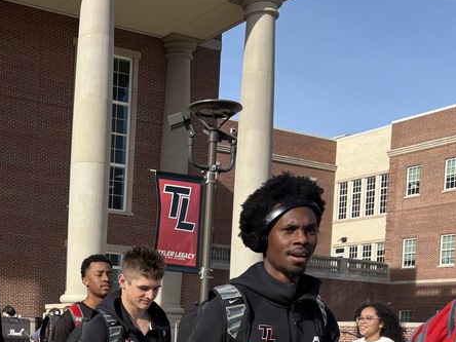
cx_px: 66
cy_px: 350
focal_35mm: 60
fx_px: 790
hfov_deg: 31.0
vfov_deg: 23.3
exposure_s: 1/1848
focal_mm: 5.96
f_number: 1.6
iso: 50
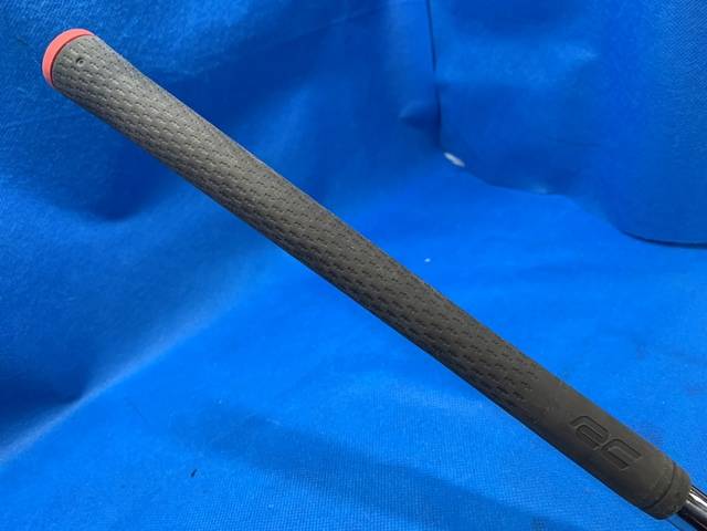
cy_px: 266
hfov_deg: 67.3
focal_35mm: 26
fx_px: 531
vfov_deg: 53.1
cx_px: 354
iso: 125
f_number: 1.8
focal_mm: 4.25
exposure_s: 1/60
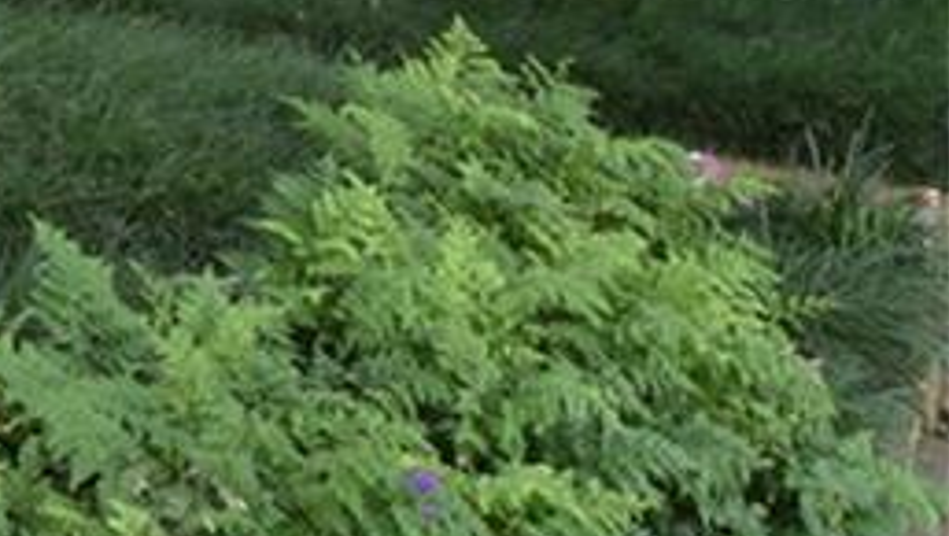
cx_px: -524
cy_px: -344
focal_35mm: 64
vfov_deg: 16.6
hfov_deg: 24.5
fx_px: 1602
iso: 200
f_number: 5
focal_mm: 13
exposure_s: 1/100
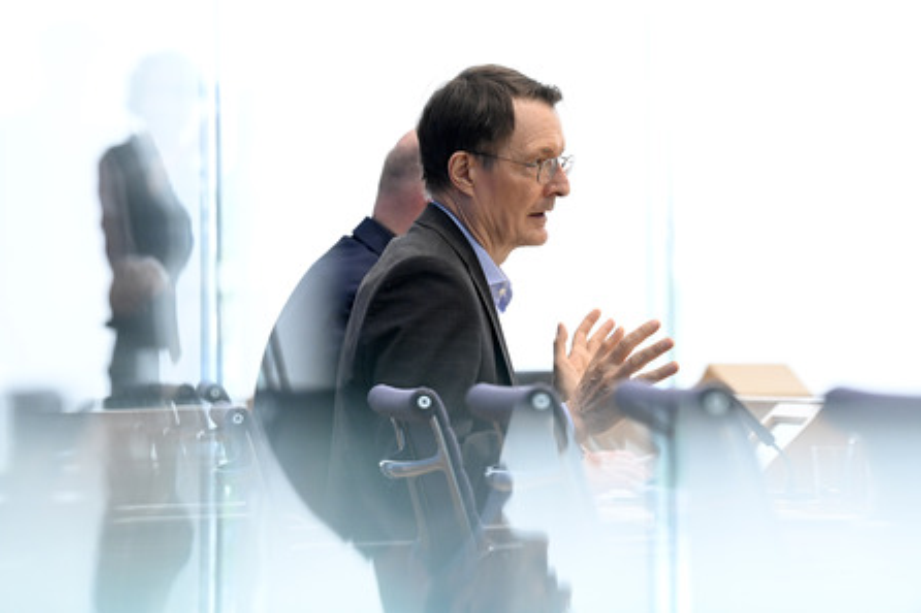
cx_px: 464
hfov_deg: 10.2
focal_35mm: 202
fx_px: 5166
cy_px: 308
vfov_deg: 6.8
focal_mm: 200
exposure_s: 1/400
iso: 4000
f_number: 6.3
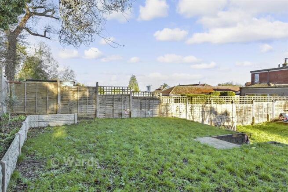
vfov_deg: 77.4
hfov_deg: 100.4
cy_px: 96
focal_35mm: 15
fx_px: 120
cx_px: 144
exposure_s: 1/100
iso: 320
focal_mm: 10
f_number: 8
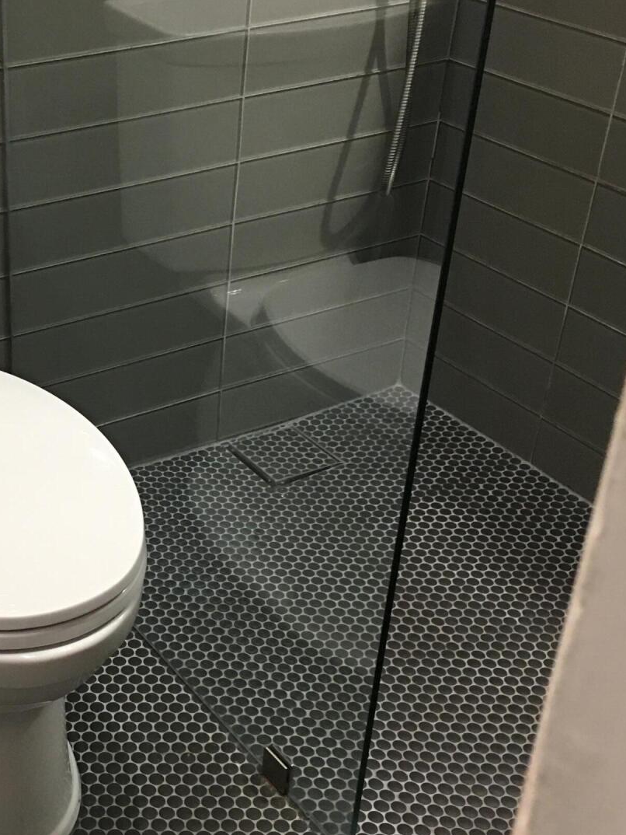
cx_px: 69
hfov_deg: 26.2
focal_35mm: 54
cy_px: 466
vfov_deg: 35.5
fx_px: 1302
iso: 80
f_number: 2.2
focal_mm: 4.15
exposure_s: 1/15
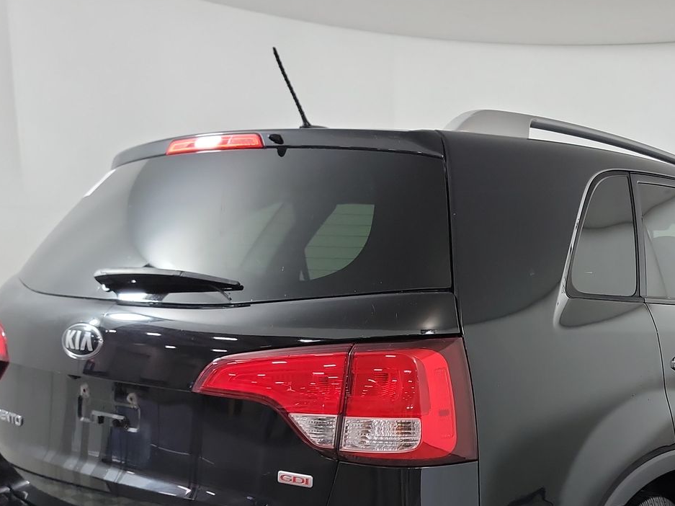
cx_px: 509
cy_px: 399
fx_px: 799
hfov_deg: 44.2
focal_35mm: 41
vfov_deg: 34.1
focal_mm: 6.7
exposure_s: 1/59
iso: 389
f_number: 1.8
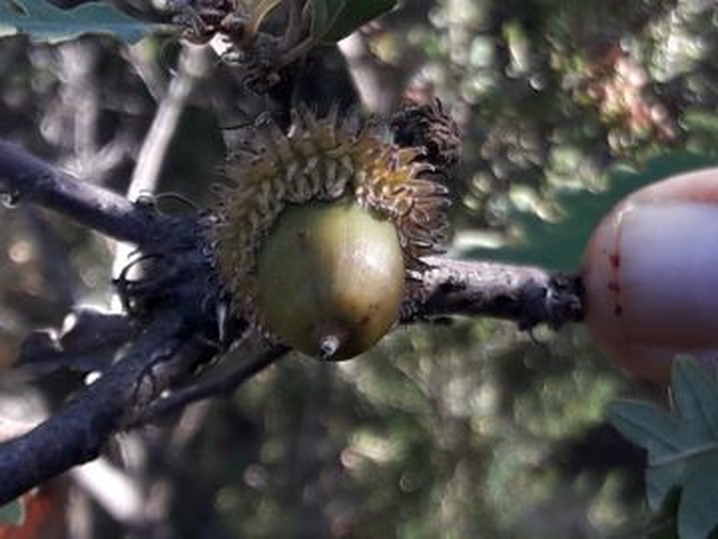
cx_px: 359
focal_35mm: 28
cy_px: 270
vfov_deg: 49.7
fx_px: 581
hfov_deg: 63.4
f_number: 1.9
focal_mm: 3.7
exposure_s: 1/137
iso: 40
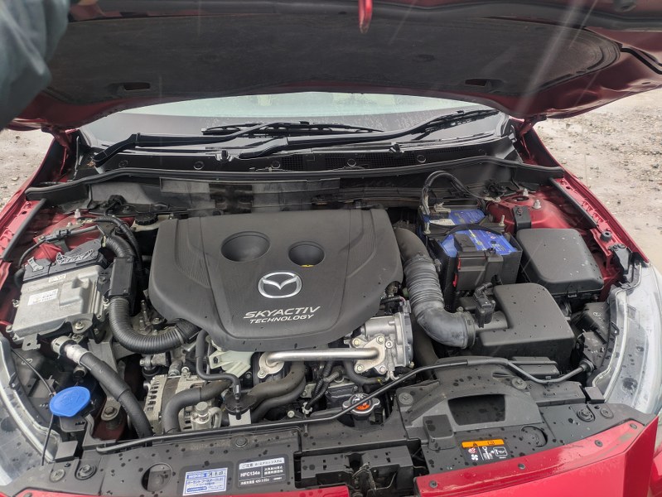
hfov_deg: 69.4
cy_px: 248
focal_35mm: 25
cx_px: 331
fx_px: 478
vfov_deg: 54.9
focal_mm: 5.43
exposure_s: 1/120
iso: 79
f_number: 1.89
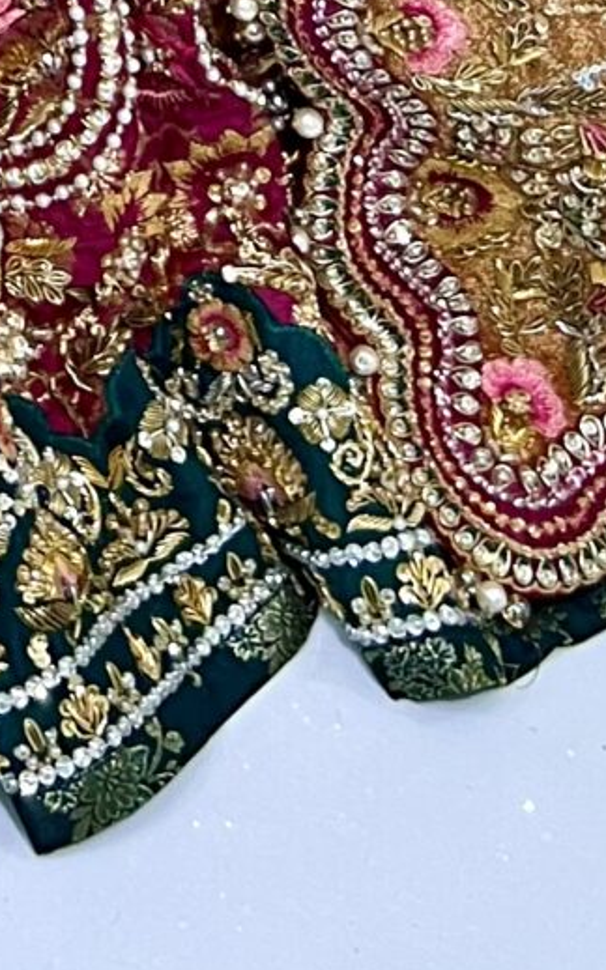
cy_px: -1101
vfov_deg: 12.9
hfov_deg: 9.1
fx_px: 3597
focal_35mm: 136
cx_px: -537
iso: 64
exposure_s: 1/50
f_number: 1.5
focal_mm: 5.7
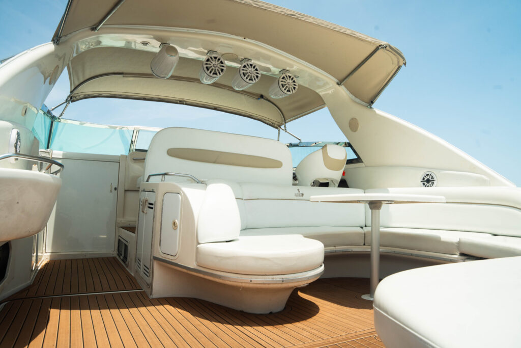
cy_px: 174
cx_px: 260
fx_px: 347
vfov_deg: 53.1
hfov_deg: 73.7
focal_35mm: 24
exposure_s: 1/400
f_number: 9
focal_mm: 24
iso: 400
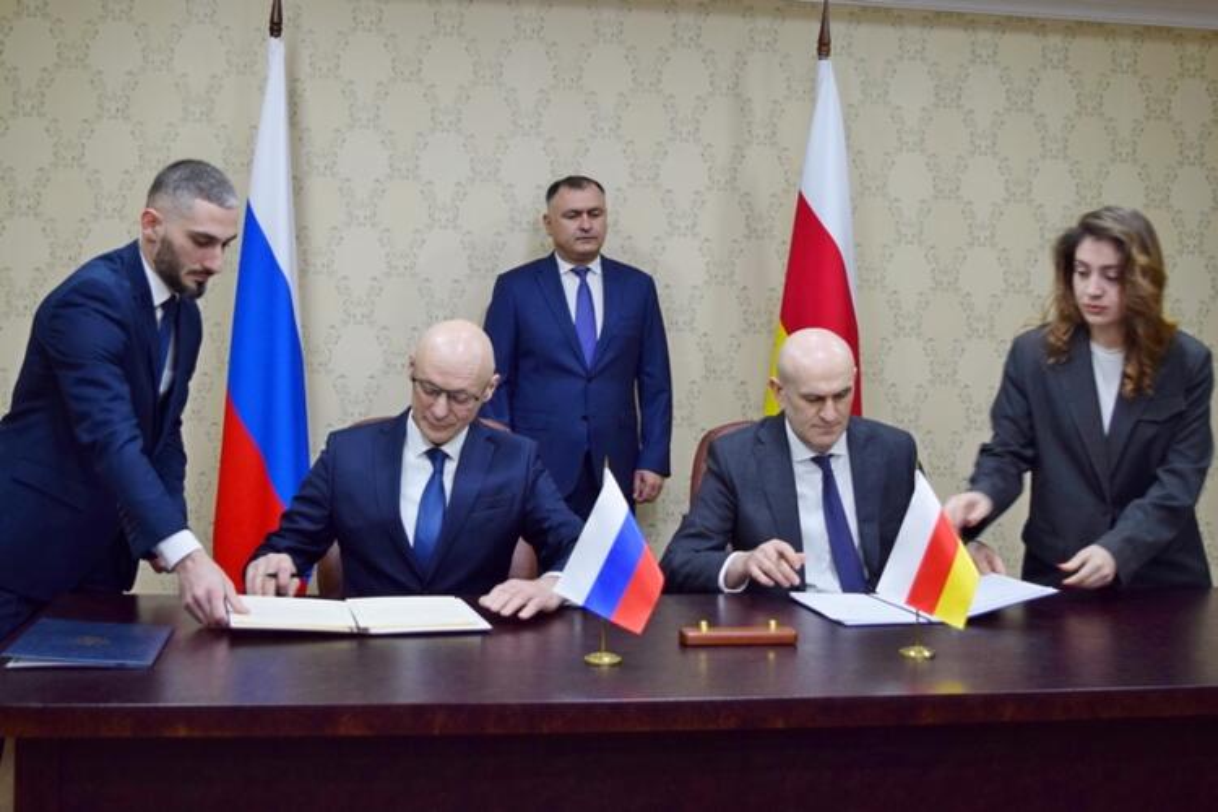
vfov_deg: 40.0
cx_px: 609
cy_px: 406
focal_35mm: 33
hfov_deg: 57.2
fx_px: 1116
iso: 640
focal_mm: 22
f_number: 4
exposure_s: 1/60
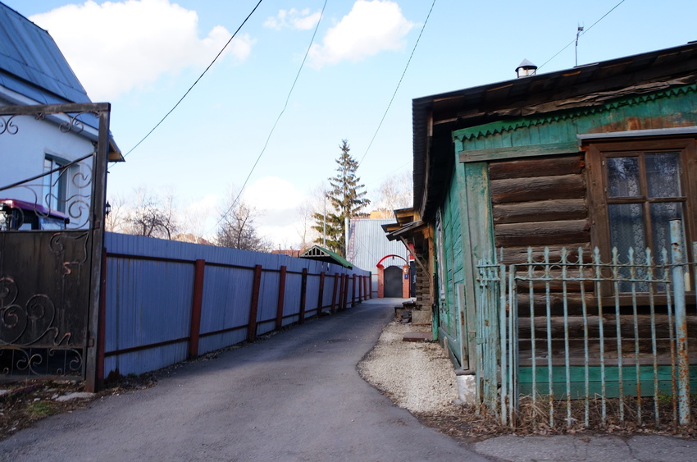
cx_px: 348
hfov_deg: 62.0
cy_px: 231
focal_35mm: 30
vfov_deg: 43.4
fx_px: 580
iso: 400
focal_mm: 20
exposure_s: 1/250
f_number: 8
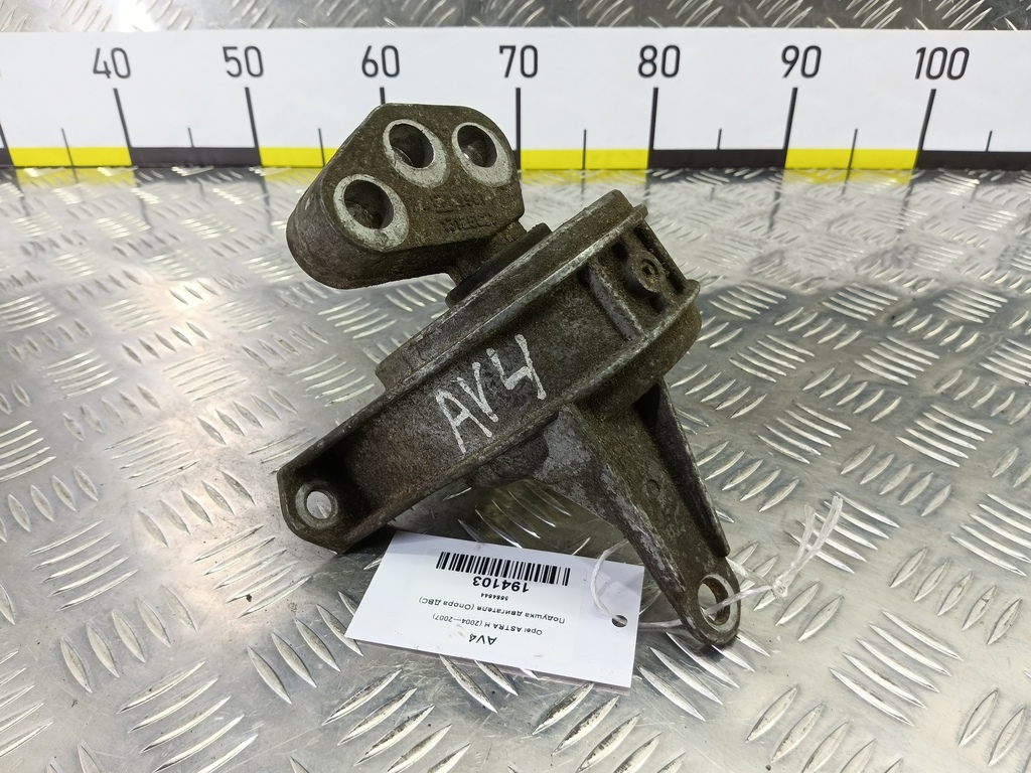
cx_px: 516
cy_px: 386
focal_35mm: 23
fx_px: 685
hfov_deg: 73.9
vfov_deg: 58.9
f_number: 1.6
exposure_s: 1/50
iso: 150
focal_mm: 4.11
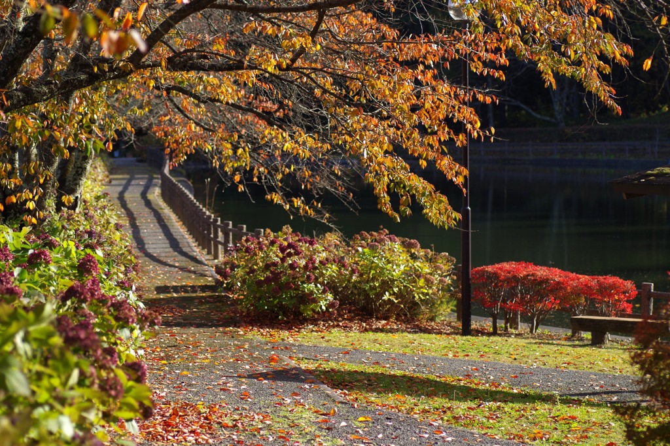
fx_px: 2512
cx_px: 335
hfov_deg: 15.2
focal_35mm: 135
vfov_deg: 10.2
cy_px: 223
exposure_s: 1/800
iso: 125
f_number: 3.5
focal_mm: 90
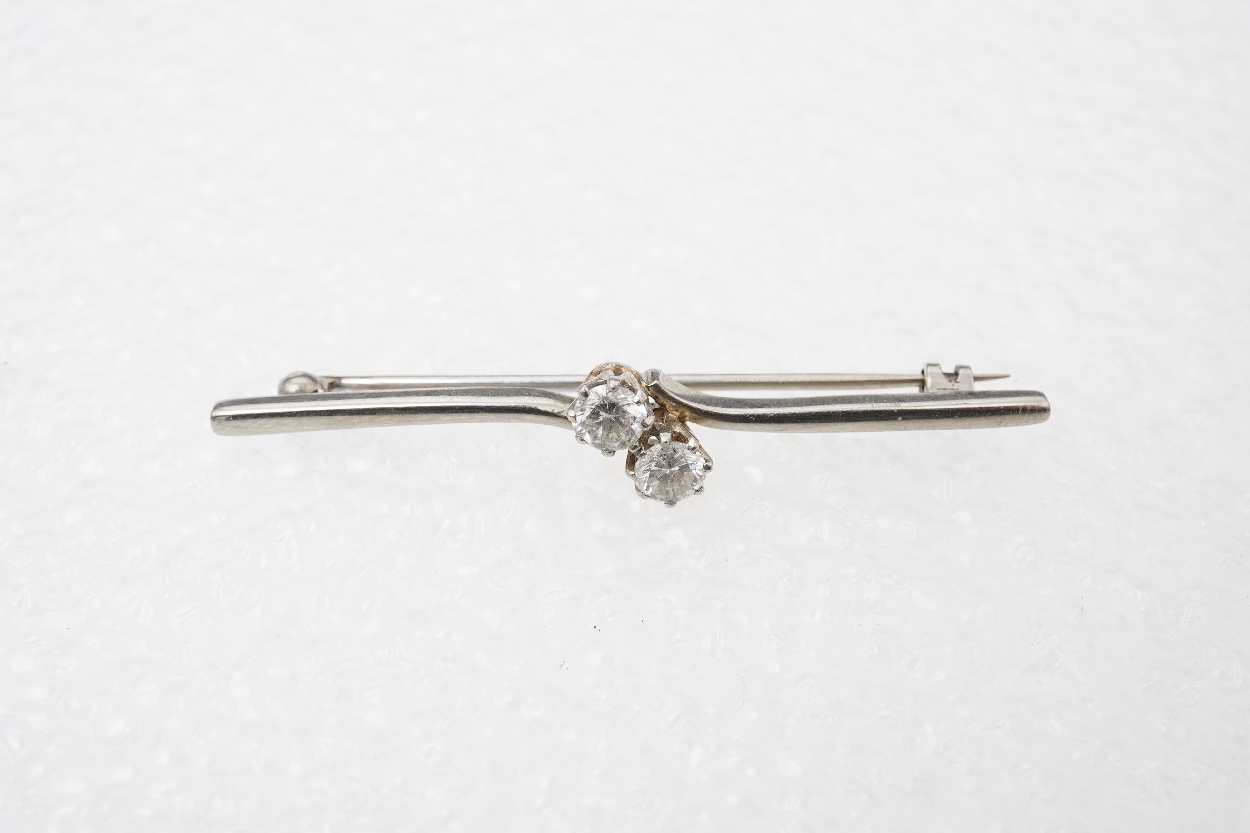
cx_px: 625
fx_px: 1562
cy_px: 416
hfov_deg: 43.6
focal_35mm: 45
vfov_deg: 29.9
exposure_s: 1/100
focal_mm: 30
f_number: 18
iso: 500
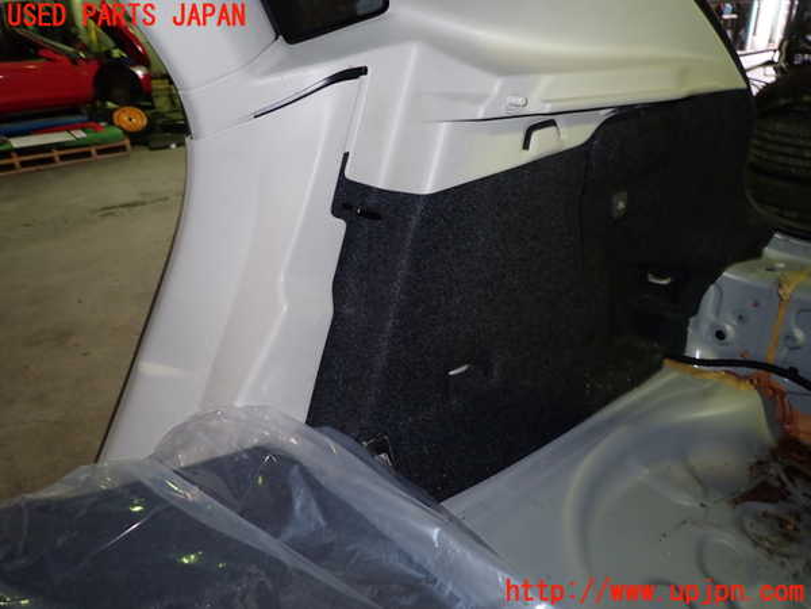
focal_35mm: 25
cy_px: 304
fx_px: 586
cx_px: 406
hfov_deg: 69.4
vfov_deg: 54.9
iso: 200
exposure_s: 1/30
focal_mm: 4.5
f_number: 2
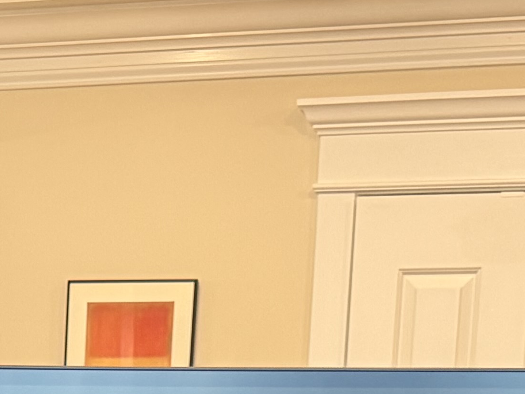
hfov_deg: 15.4
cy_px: 1013
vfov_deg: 10.0
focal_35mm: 125
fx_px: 1896
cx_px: -20
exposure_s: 1/60
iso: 320
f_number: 1.78
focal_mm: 6.76
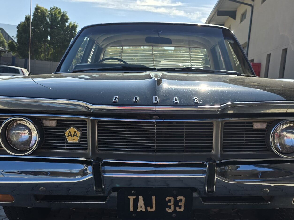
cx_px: 161
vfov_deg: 30.8
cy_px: 135
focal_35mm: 47
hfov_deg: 40.4
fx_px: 399
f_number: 1.7
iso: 12
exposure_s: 1/744
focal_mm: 6.3
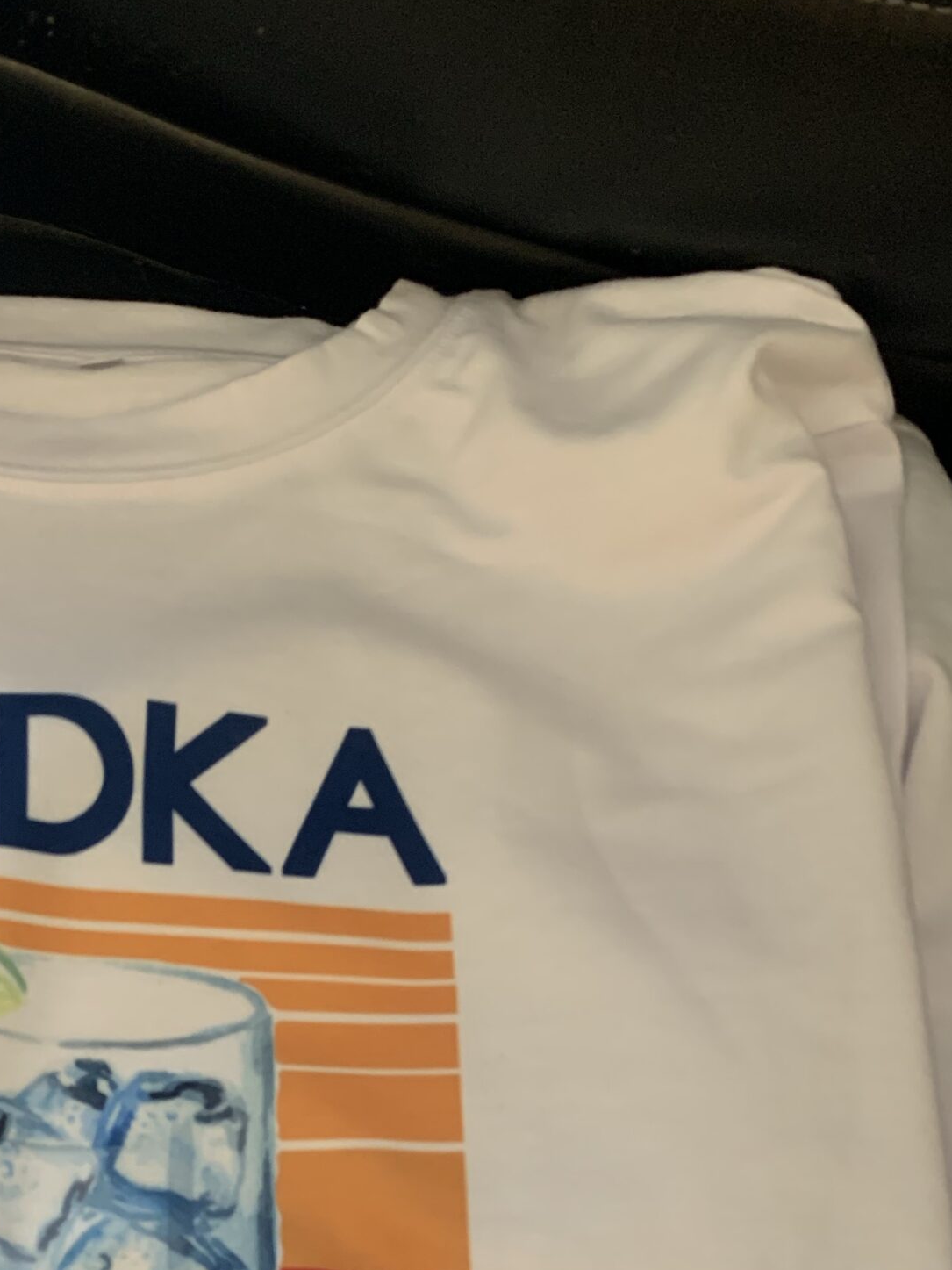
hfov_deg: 30.3
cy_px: 1100
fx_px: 1687
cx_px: 115
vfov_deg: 38.9
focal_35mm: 46
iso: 320
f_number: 1.8
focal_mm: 4.25
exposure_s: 1/30
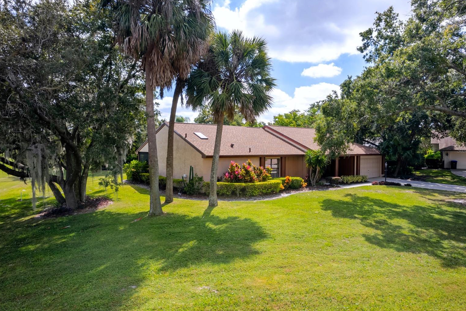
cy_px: 150
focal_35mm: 23
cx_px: 240
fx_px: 298
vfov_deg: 55.1
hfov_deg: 76.1
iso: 110
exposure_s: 1/60
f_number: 2.8
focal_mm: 8.4
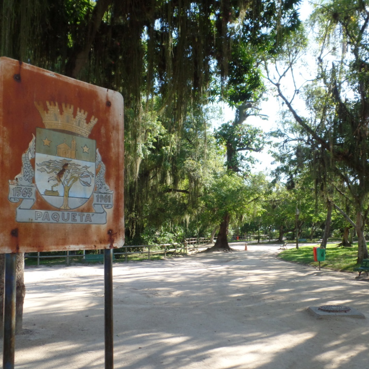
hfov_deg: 55.4
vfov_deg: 55.6
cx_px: 210
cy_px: 195
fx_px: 350
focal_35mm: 29
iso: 200
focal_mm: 4.1
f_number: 3.5
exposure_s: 1/350
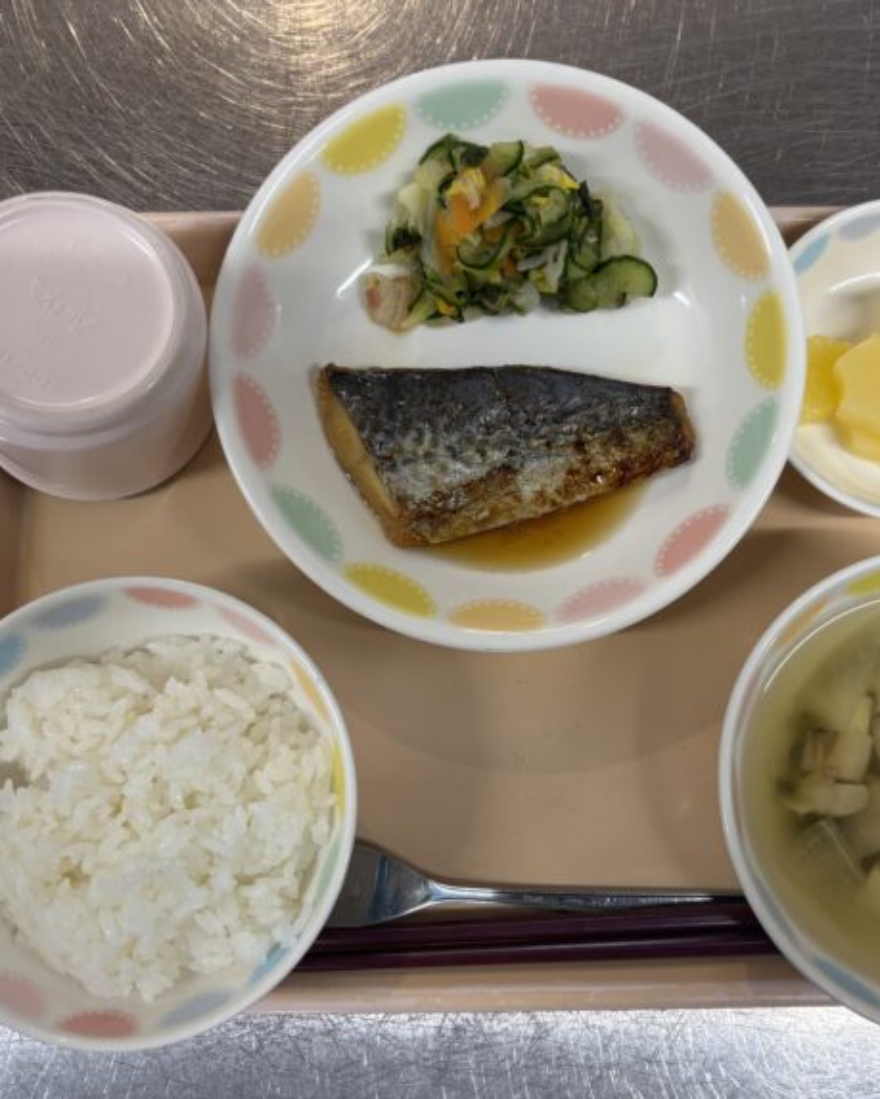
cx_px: 514
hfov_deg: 43.2
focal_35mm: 34
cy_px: 550
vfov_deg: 52.8
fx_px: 1106
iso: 125
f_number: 1.6
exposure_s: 1/120
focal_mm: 5.96
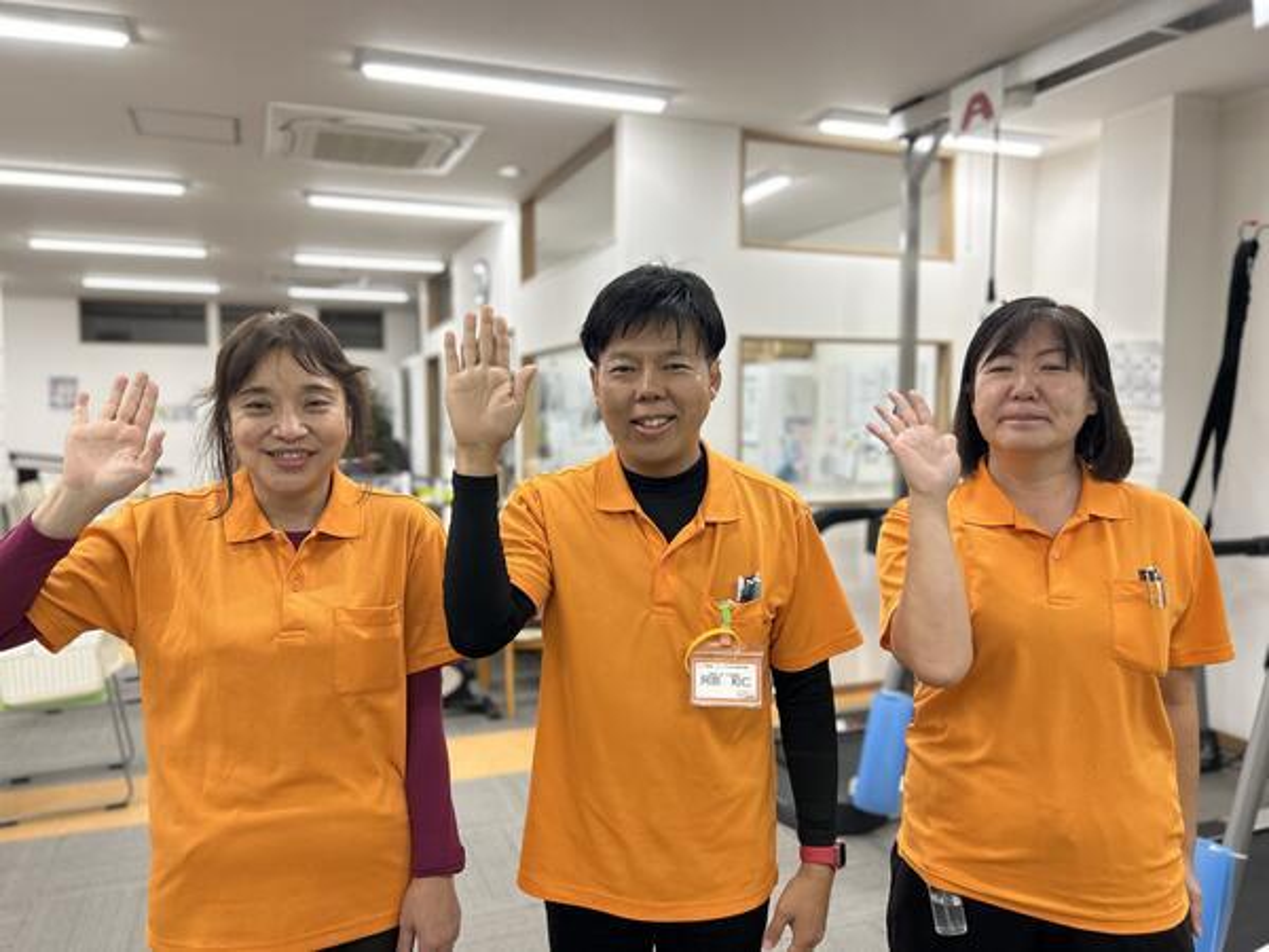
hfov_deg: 67.3
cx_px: 634
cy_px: 476
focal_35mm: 26
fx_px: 953
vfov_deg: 53.1
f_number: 1.5
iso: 80
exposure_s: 1/100
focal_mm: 5.7
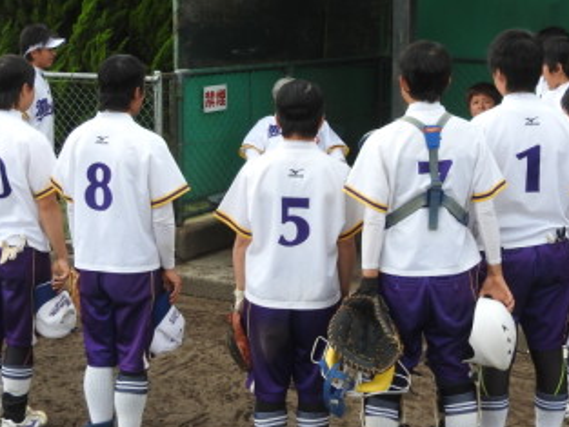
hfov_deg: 28.9
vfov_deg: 21.7
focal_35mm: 67
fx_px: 1102
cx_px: 305
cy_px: 104
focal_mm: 6.3
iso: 100
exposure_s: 1/320
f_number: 3.8
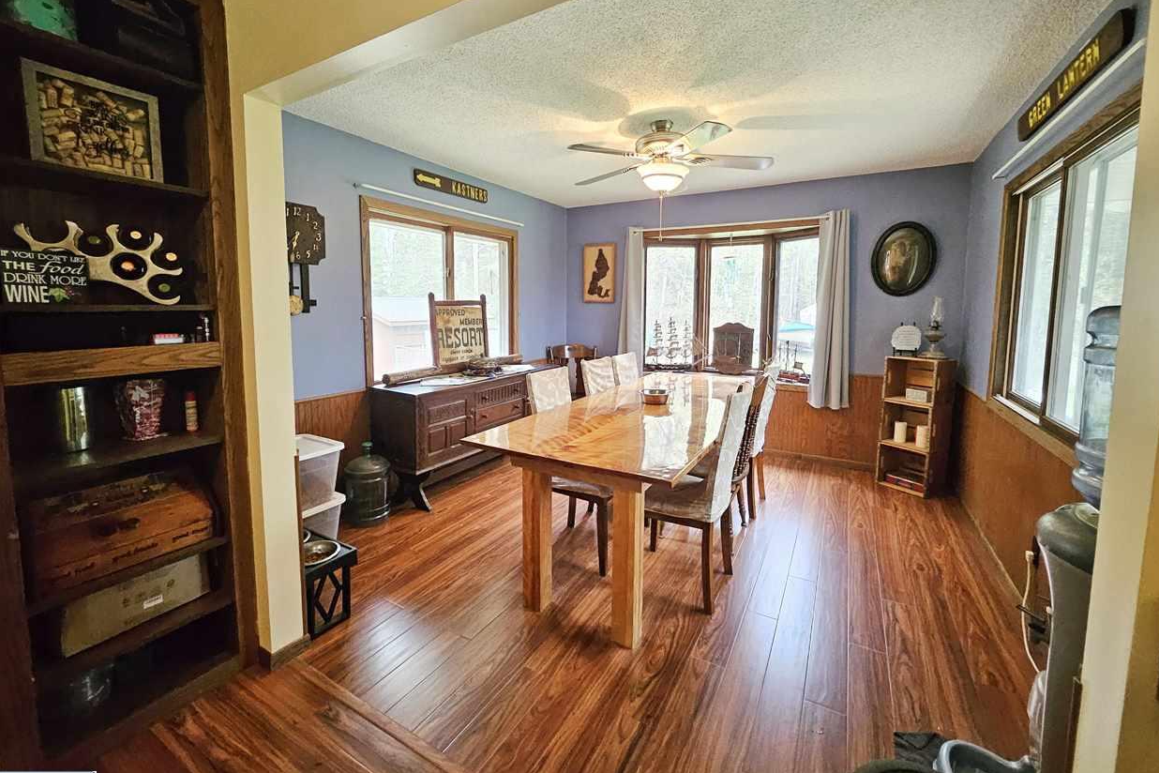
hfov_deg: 104.2
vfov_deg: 81.1
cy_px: 356
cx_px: 569
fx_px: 451
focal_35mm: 14
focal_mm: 1.7
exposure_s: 1/60
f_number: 2.2
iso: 320
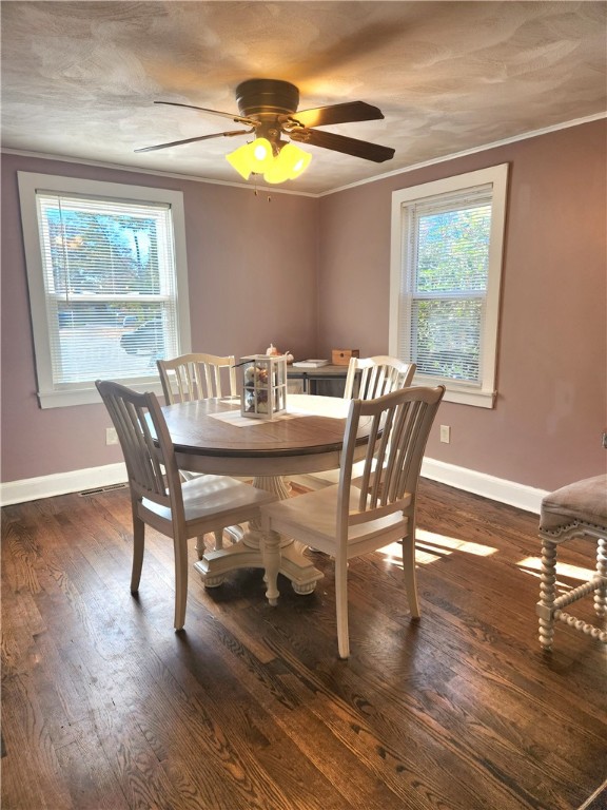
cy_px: 405
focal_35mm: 23
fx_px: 538
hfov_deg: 58.9
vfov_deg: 73.9
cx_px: 304
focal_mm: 5.4
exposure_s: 1/182
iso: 50
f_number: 1.8
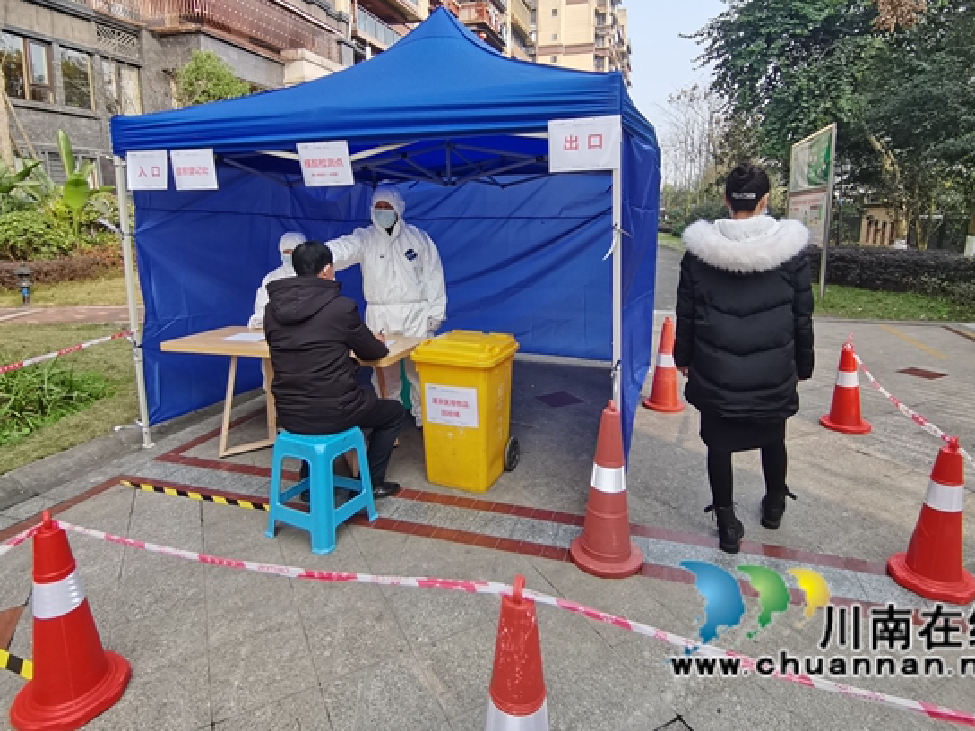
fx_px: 563
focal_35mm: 20
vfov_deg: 65.5
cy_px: 305
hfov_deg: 81.7
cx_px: 489
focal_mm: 1.78
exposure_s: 1/349
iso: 50
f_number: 2.4
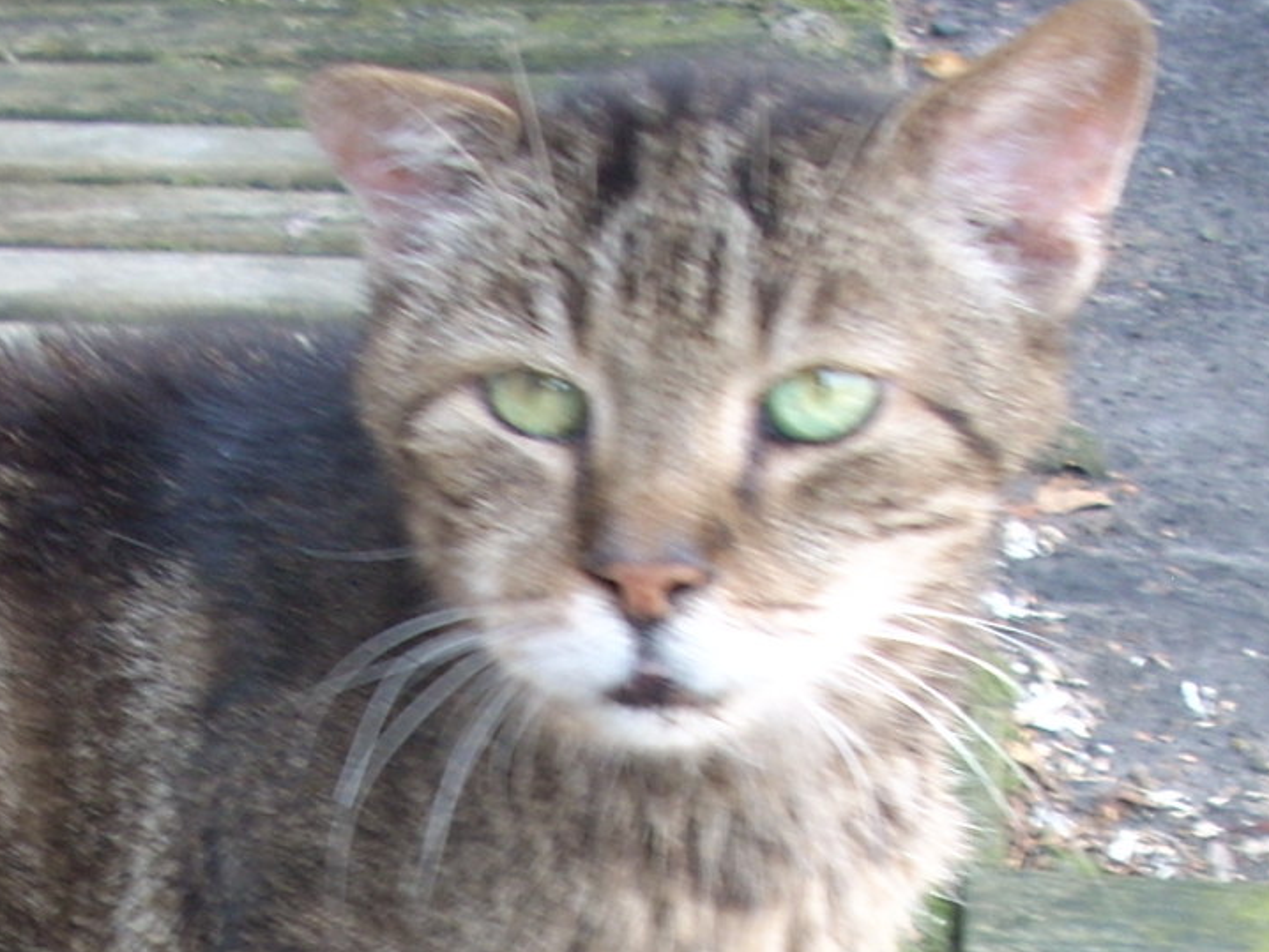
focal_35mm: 103
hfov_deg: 18.9
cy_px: 1123
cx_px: 260
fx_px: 3777
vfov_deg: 14.0
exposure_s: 1/40.6
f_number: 2.8
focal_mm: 6.2
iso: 64
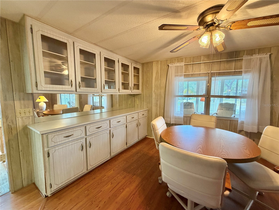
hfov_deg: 102.1
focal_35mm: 14
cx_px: 140
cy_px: 105
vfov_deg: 85.7
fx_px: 113
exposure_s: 1/60
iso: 320
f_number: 2.2
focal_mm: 2.22
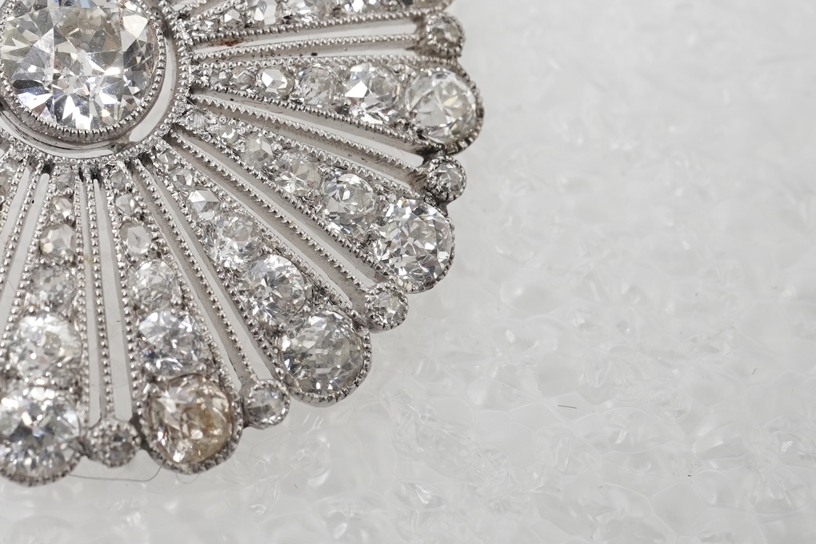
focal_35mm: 79
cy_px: 87
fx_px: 1790
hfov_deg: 25.0
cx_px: 106
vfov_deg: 17.1
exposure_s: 1/125
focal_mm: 30
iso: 640
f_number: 20
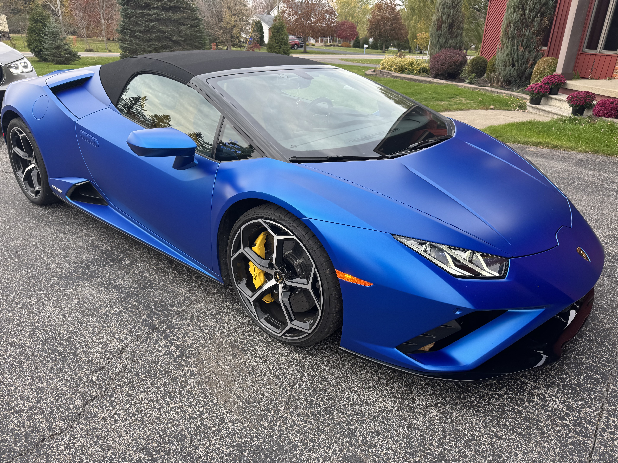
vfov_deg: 56.8
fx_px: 428
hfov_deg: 71.6
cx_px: 309
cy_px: 232
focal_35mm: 24
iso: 100
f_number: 1.78
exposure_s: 1/250
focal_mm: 6.76
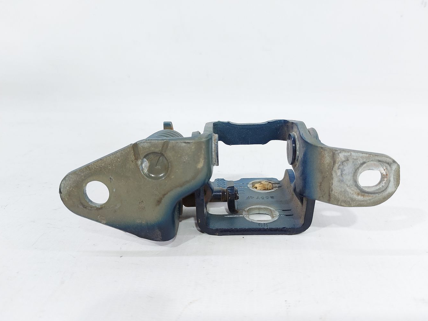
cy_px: 165
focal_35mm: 25
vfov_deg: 54.9
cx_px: 220
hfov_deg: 69.4
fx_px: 309
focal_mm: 5.23
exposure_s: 1/50
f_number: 1.8
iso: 80
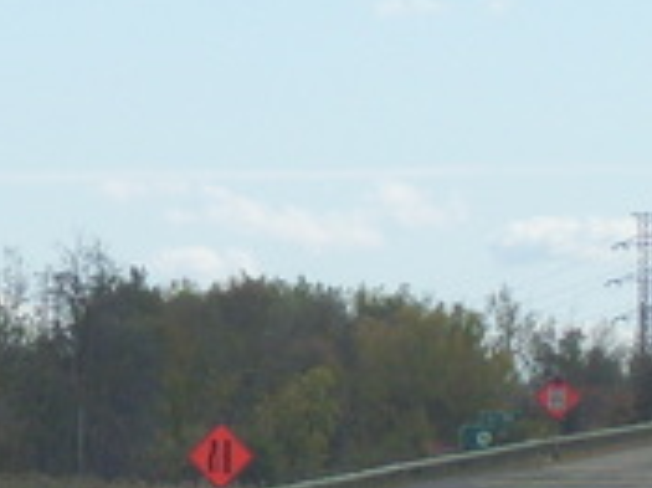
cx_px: -93
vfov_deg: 3.0
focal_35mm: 495
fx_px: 9317
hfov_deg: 4.0
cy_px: 115
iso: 80
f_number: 4.6
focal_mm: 18
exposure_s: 1/500
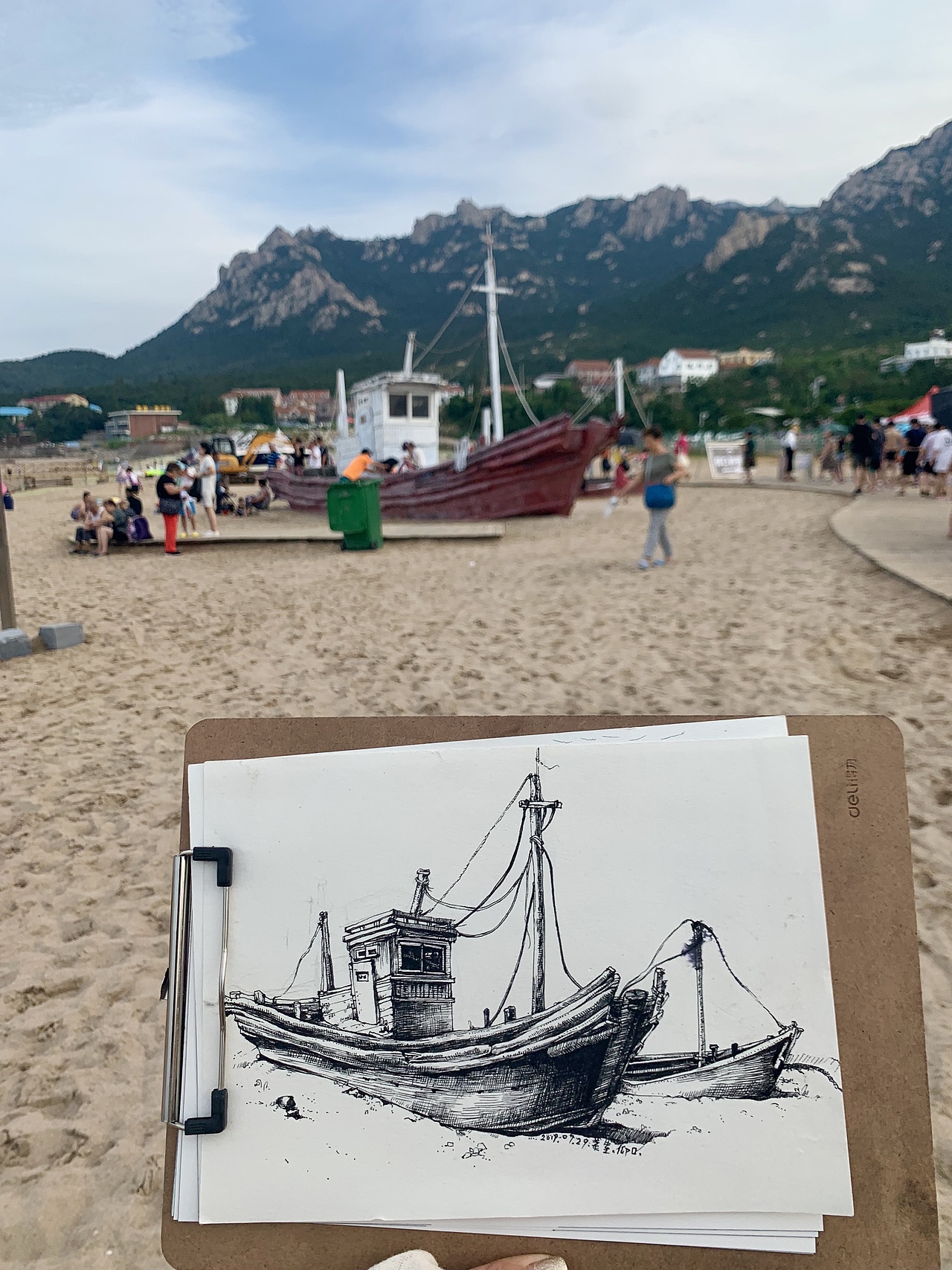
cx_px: 476
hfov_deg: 53.1
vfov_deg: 67.3
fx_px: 954
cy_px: 635
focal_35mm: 26
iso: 25
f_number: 1.8
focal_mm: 4.25
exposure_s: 1/1661
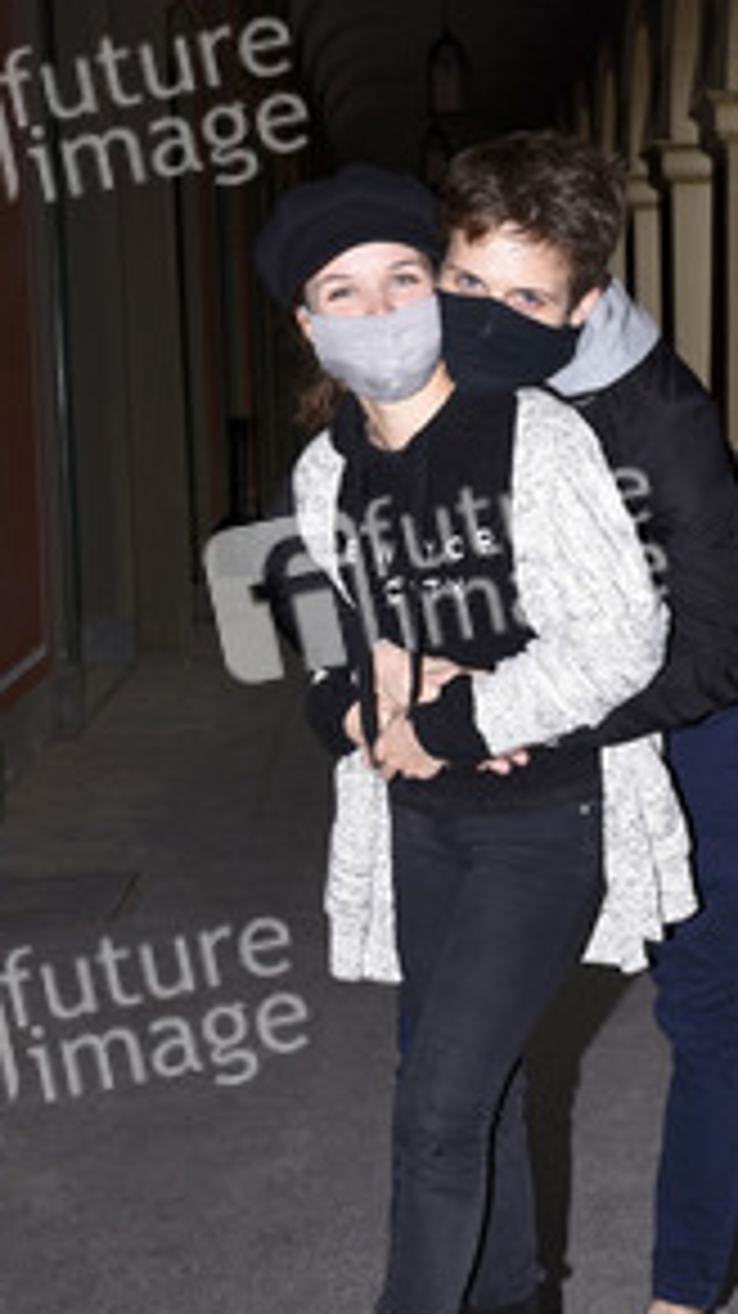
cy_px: 801
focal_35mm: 63
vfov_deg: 33.2
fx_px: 2194
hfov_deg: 18.9
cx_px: 567
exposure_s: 1/160
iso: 400
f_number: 11
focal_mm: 44
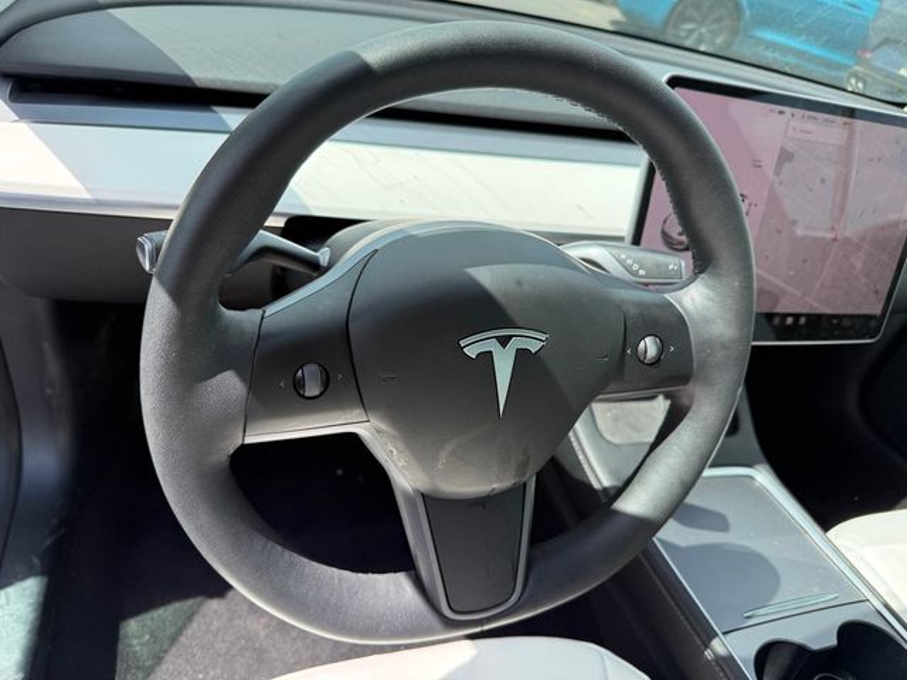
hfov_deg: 71.6
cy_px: 340
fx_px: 629
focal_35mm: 24
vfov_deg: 56.8
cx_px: 454
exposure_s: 1/1271
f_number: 1.78
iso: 100
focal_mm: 6.76
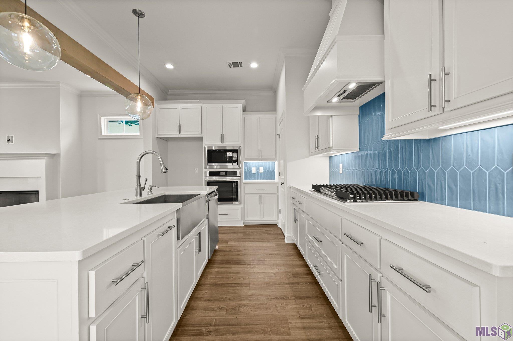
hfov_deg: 104.3
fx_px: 199
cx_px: 256
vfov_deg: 81.1
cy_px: 170
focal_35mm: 14
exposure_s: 1/6
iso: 200
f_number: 10
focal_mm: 14
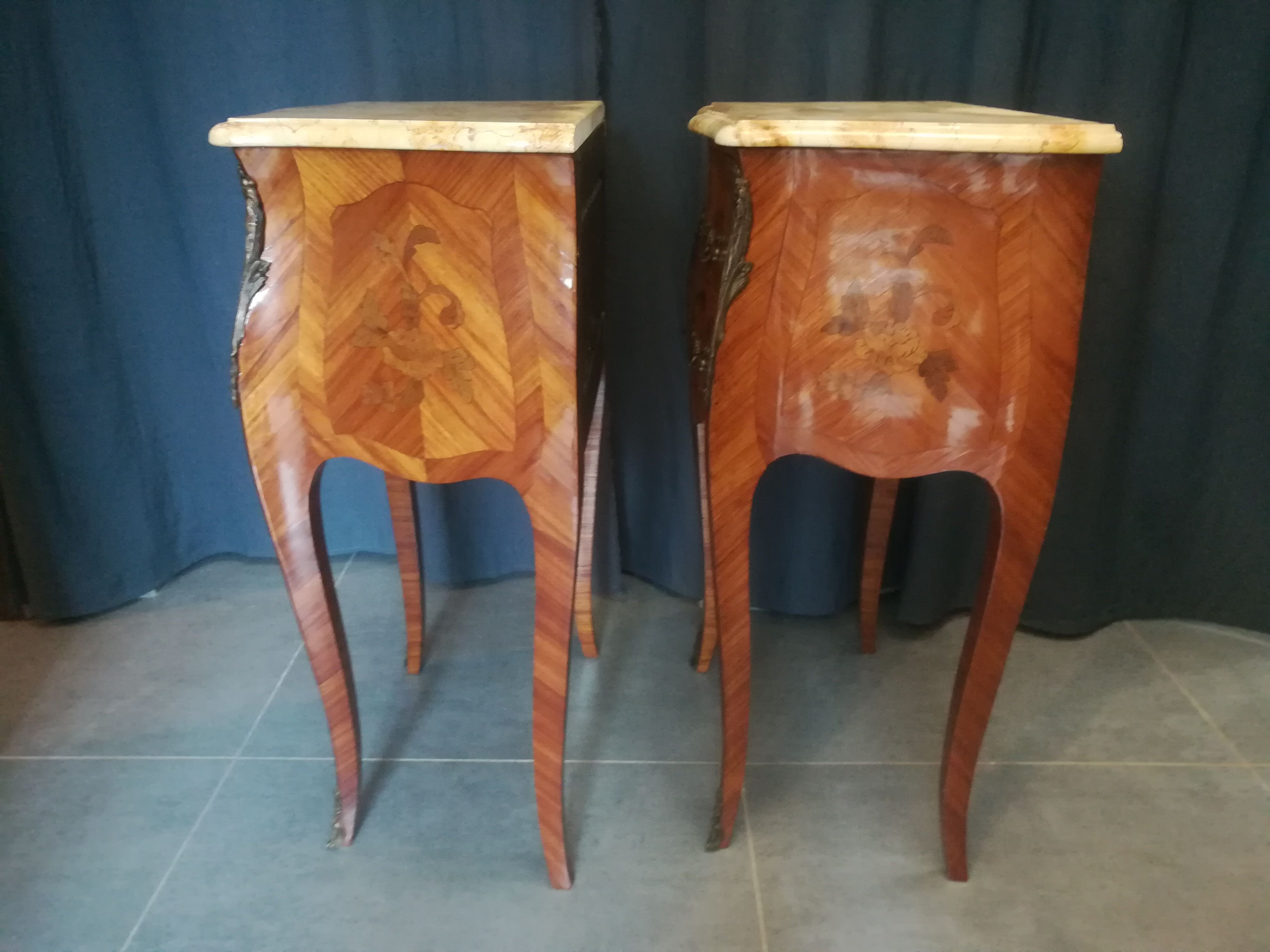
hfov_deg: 67.3
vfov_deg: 53.1
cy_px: 476
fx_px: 954
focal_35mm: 26
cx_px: 635
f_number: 2.2
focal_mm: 3.83
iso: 640
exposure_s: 1/14.3
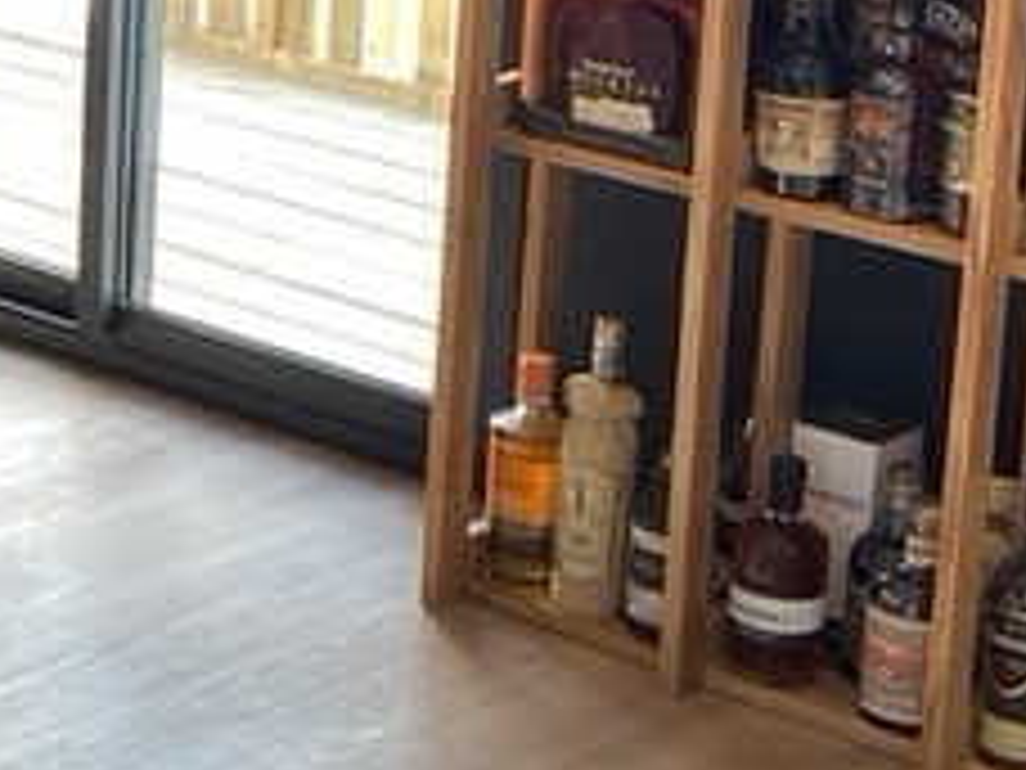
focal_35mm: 117
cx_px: -410
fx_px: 3468
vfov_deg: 12.4
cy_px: -86
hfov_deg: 15.8
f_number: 1.8
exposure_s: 1/100
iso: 64
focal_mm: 4.25
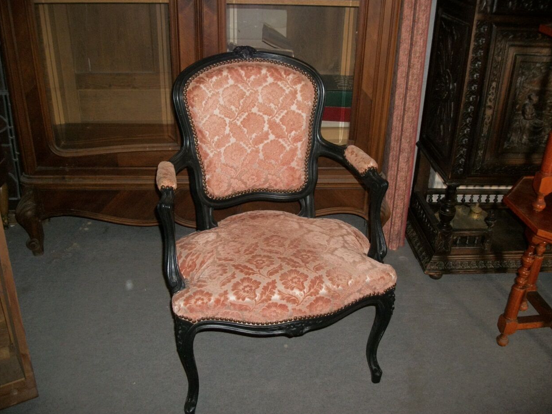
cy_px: 205
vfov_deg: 43.0
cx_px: 280
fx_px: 526
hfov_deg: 55.3
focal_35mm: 33
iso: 160
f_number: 2.9
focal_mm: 5.7
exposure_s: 1/30
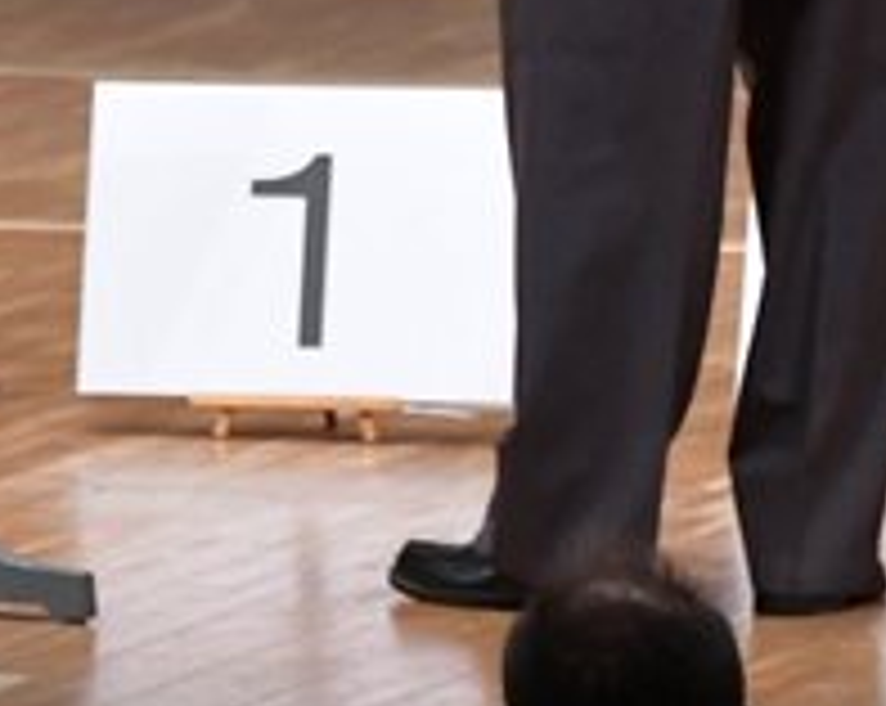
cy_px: -423
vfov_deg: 1.6
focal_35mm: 942
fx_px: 24665
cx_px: 65
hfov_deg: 2.1
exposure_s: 1/400
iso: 6400
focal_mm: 170
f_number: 5.6
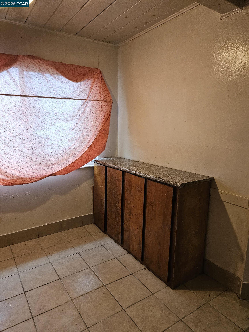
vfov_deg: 73.9
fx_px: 221
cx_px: 124
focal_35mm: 23
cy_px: 166
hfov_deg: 58.9
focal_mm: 6.3
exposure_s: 1/120
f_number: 1.7
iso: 320
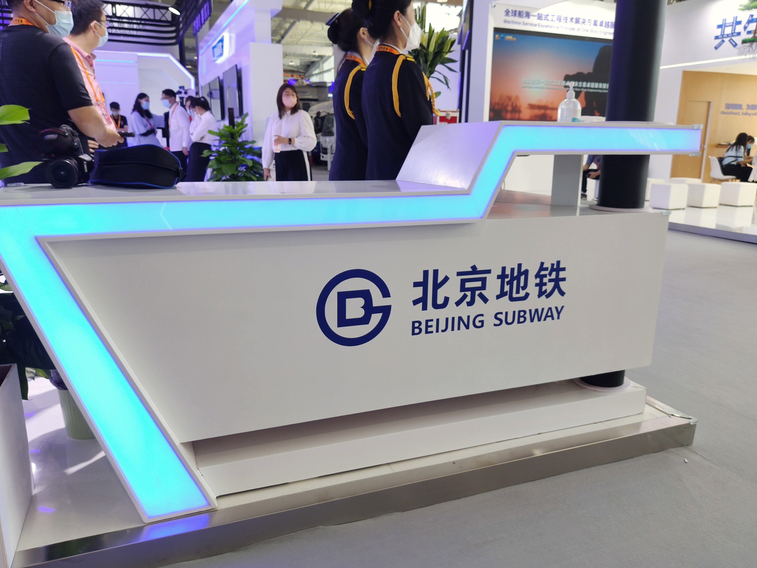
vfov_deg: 53.1
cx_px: 378
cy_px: 284
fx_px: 569
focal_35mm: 26
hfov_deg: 67.3
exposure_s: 1/100
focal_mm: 4.75
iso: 119
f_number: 1.75
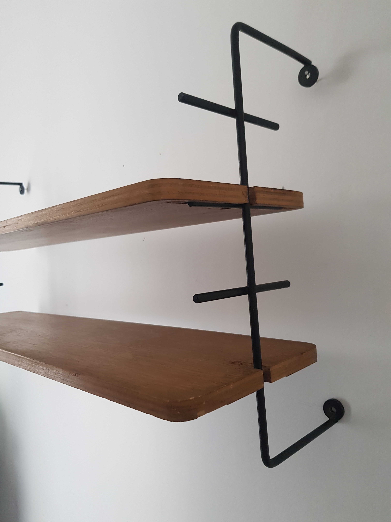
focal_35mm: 26
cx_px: 196
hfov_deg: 53.1
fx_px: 392
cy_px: 261
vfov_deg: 67.3
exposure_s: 1/33
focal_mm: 4.2
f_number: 1.7
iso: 200
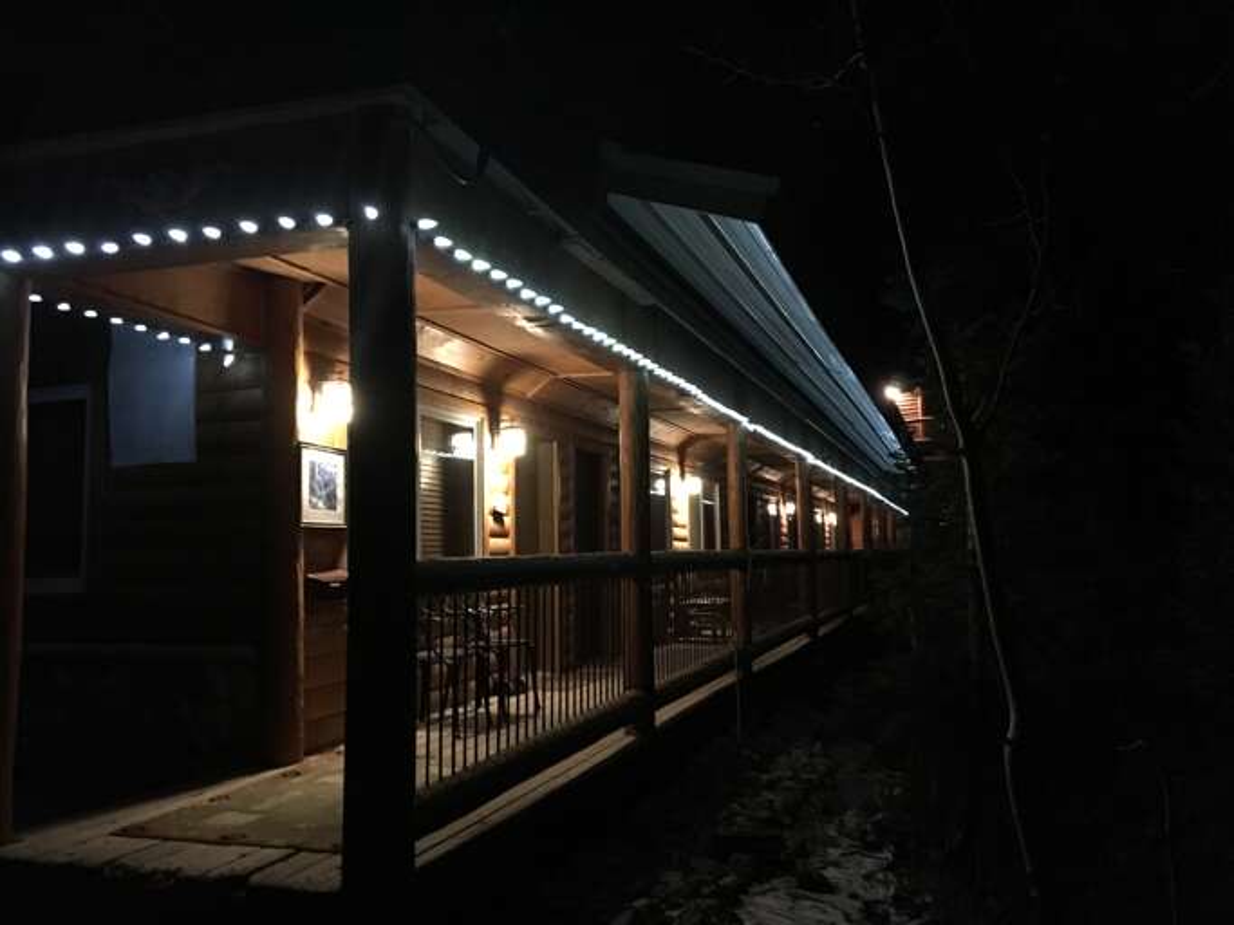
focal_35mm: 29
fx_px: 1034
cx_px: 617
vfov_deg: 48.2
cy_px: 462
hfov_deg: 61.7
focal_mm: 4.15
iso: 640
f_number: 2.2
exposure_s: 1/15
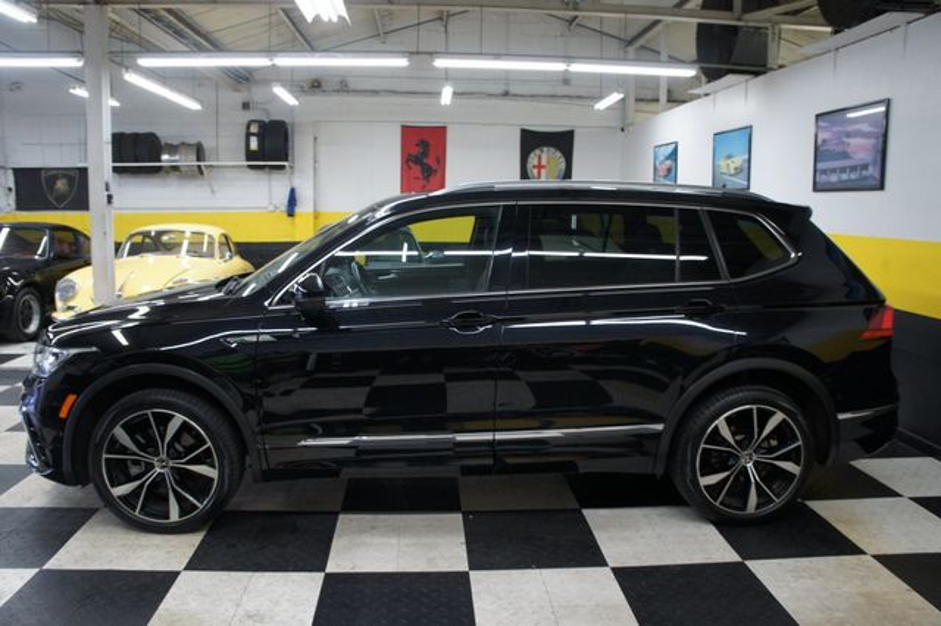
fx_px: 705
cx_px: 470
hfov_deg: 67.4
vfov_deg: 47.9
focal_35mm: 27
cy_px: 313
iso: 320
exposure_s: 1/30
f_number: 3.5
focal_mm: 18
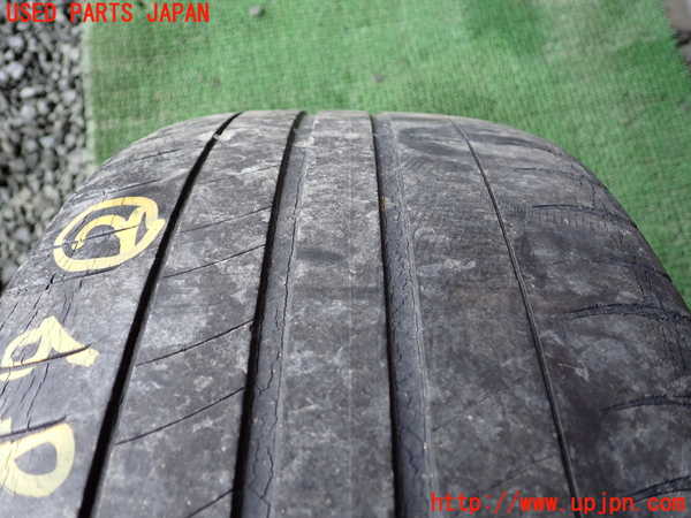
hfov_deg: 60.0
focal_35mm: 30
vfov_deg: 46.8
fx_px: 599
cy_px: 259
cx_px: 346
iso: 200
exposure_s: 1/80
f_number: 2.3
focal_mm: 5.4
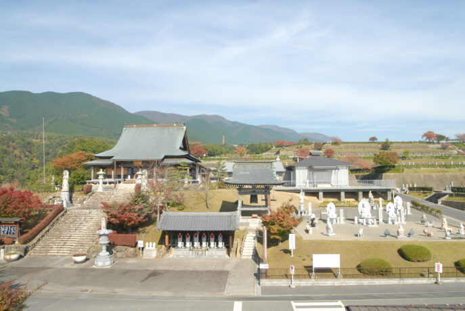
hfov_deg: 77.2
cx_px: 232
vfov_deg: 56.3
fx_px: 291
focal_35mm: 22
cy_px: 156
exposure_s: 1/200
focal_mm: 15
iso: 100
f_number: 9
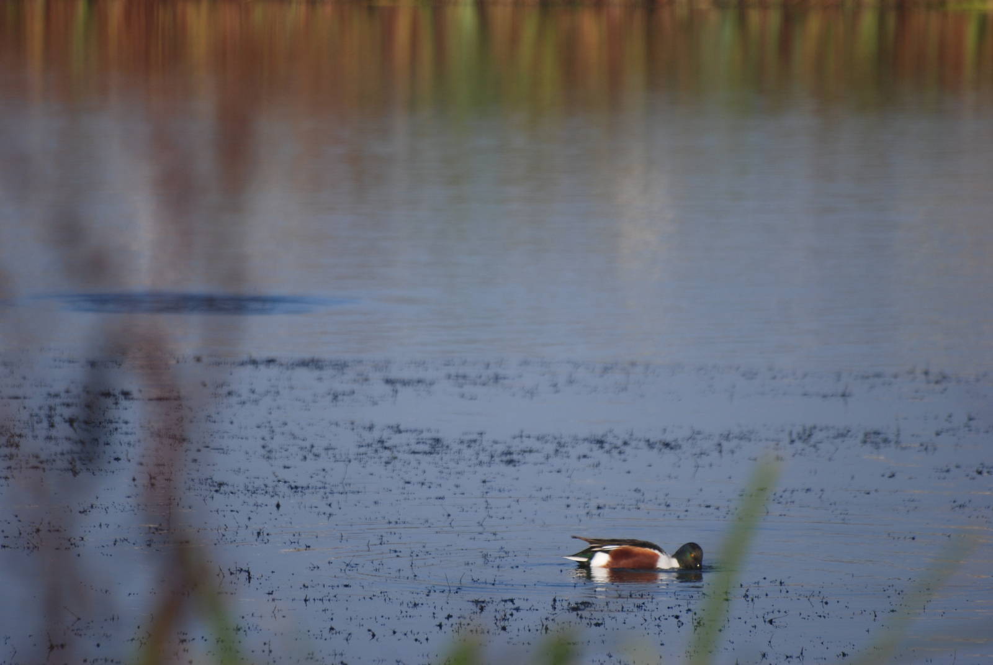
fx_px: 12427
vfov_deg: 3.1
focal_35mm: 450
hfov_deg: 4.6
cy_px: 332
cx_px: 496
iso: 200
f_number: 5.6
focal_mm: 300
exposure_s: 1/500
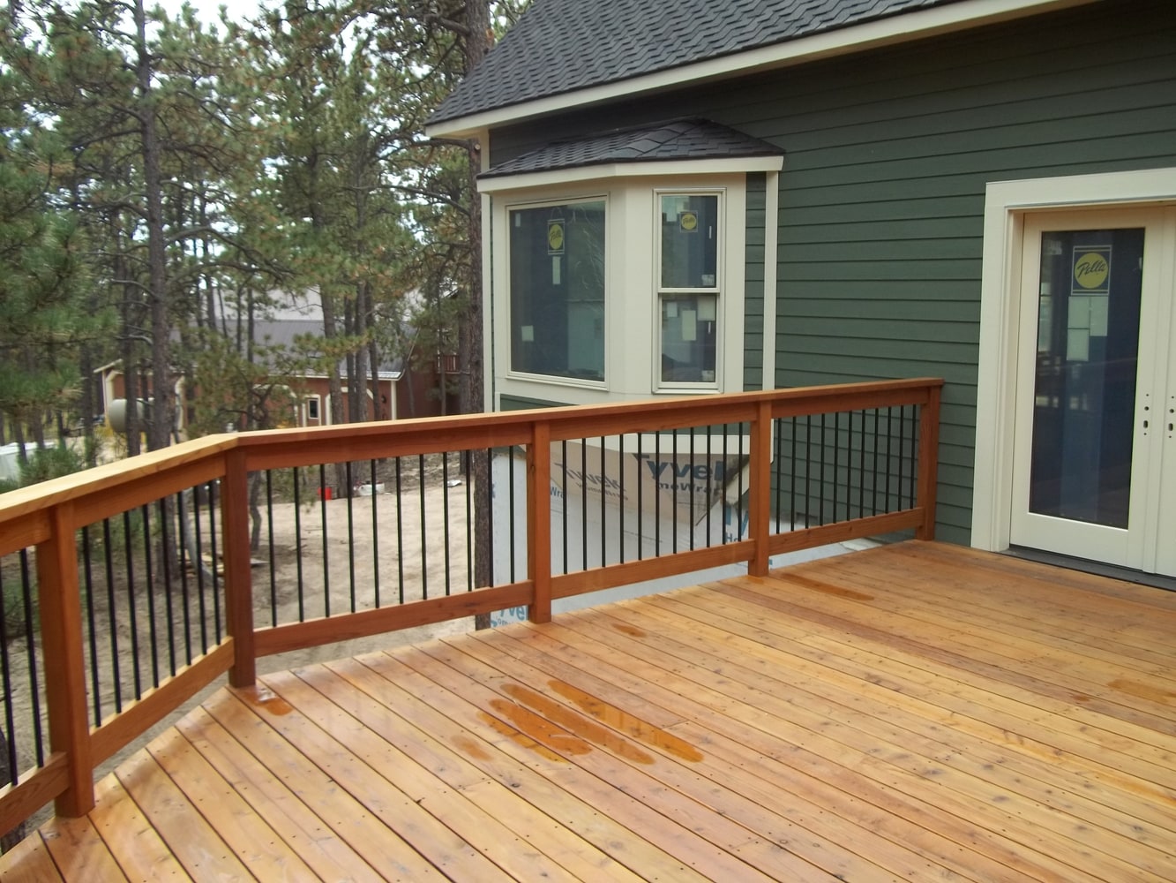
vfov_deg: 44.2
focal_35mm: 32
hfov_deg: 56.8
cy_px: 442
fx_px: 1087
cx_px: 588
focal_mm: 5.7
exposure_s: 1/320
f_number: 2.9
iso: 64
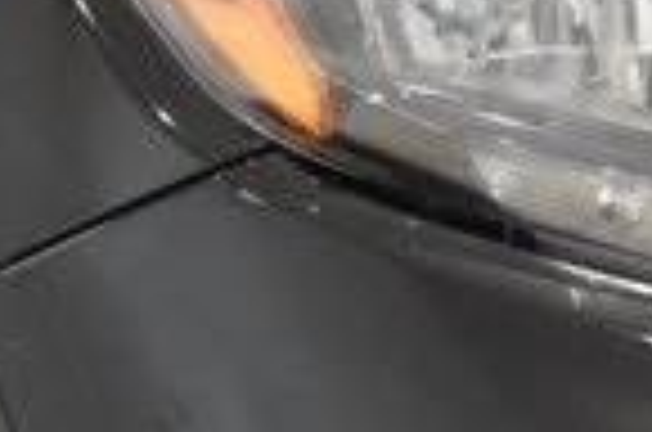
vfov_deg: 3.7
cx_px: 895
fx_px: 6600
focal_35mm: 365
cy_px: 65
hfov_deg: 5.6
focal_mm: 55
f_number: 5.6
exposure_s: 1/100
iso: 1600
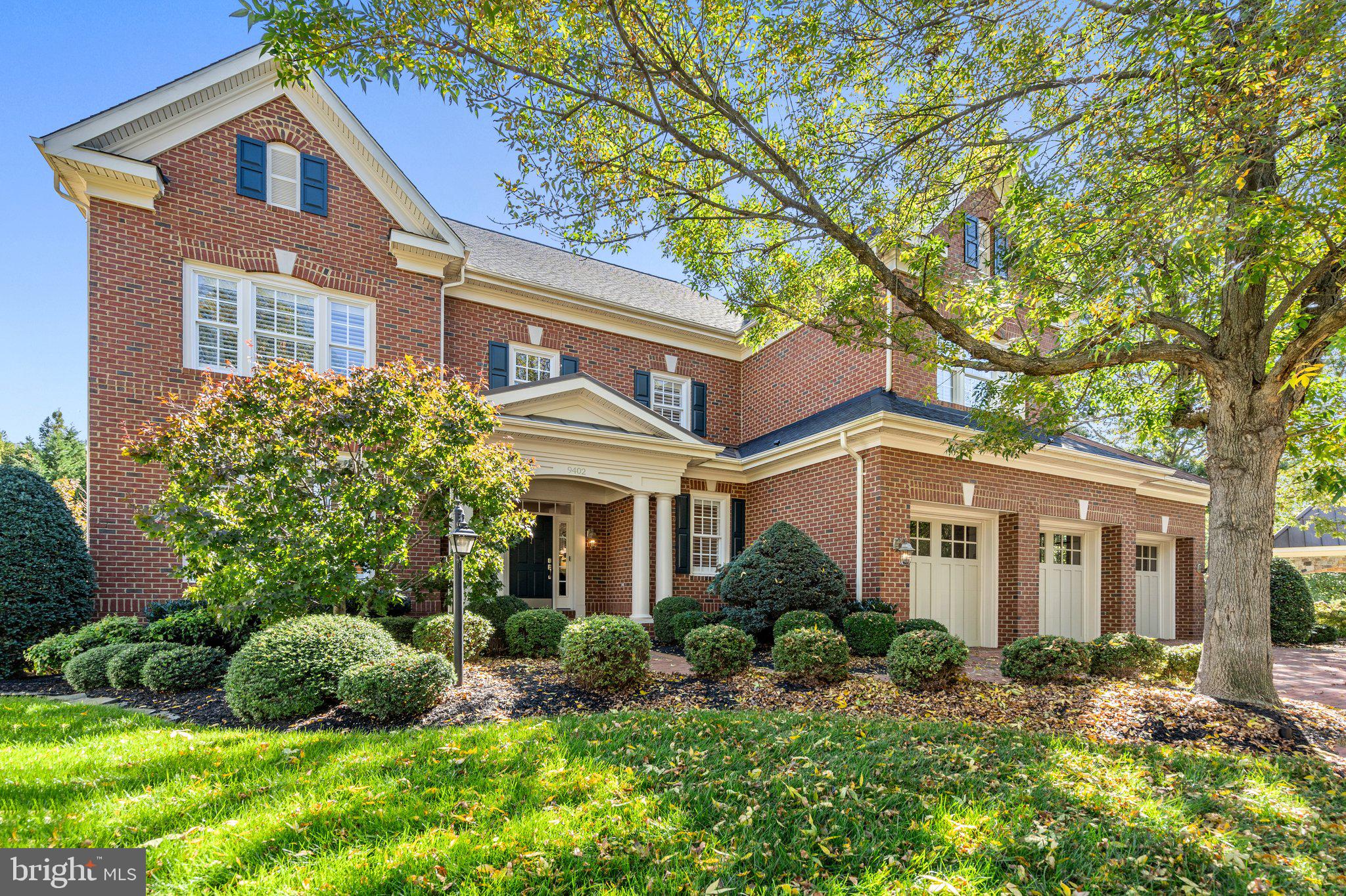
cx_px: 673
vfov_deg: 73.7
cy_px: 448
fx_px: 598
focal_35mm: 16
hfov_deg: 96.7
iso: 250
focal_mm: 16
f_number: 10
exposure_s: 1/50
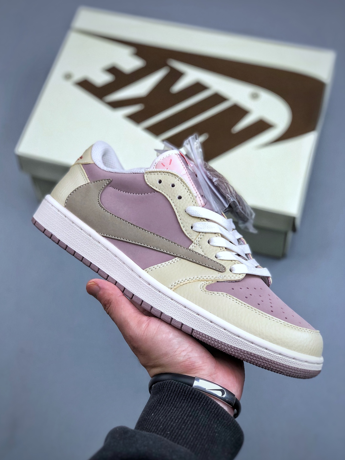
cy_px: 233
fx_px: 771
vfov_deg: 33.2
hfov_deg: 25.2
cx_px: 171
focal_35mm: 58
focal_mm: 6.6
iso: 25
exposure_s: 1/100
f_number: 2.8
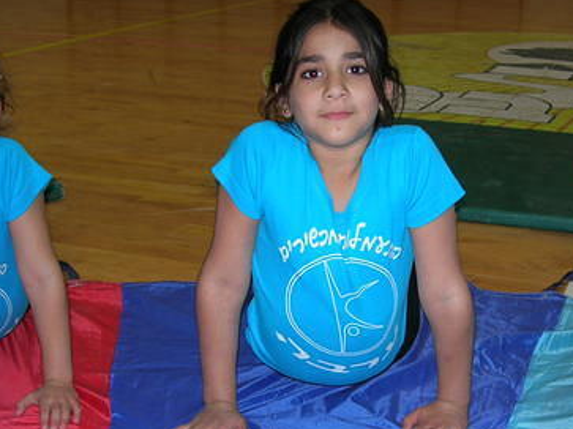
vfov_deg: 21.9
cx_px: 341
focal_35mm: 67
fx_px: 1109
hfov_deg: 28.9
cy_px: 262
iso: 64
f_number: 2.8
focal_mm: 7.8
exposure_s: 1/60.1
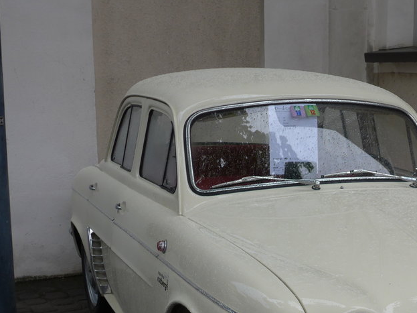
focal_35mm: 79
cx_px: 368
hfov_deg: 24.1
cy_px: 261
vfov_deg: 18.4
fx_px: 951
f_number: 2.8
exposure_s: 1/250
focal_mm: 8.4
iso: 80
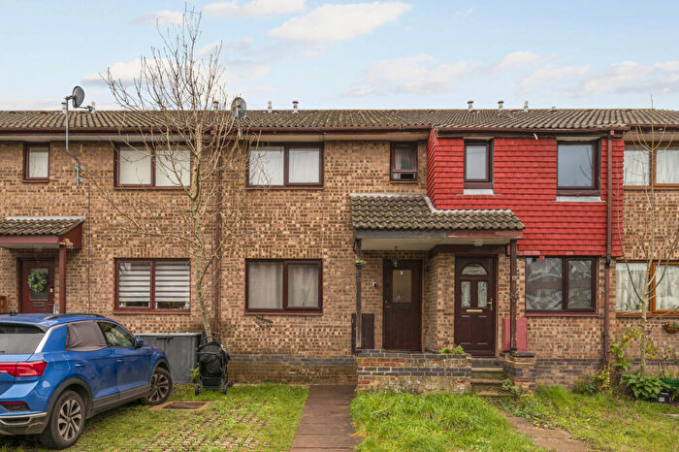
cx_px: 340
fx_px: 264
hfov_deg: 104.3
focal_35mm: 14
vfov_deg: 81.2
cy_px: 226
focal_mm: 14
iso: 250
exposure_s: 1/60
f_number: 8
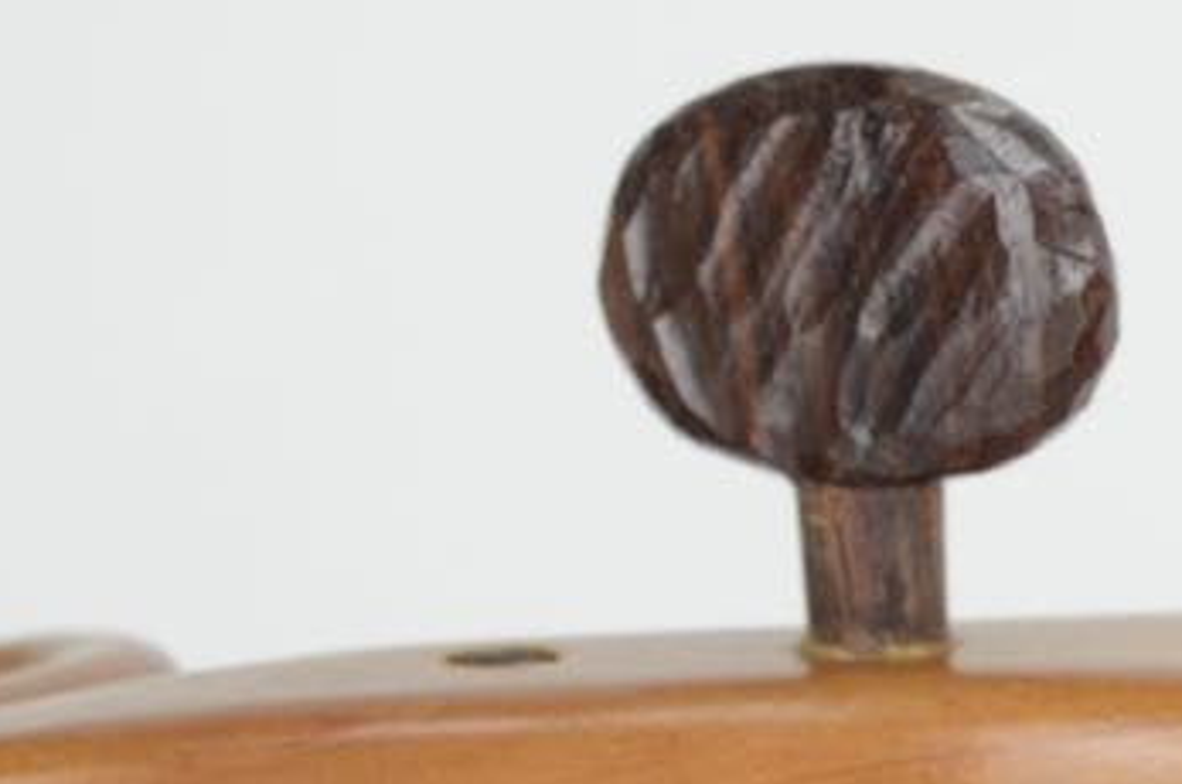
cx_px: 1237
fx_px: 10881
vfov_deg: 4.1
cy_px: 787
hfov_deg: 6.2
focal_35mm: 332
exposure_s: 1/125
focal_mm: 60
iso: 640
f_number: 5.6
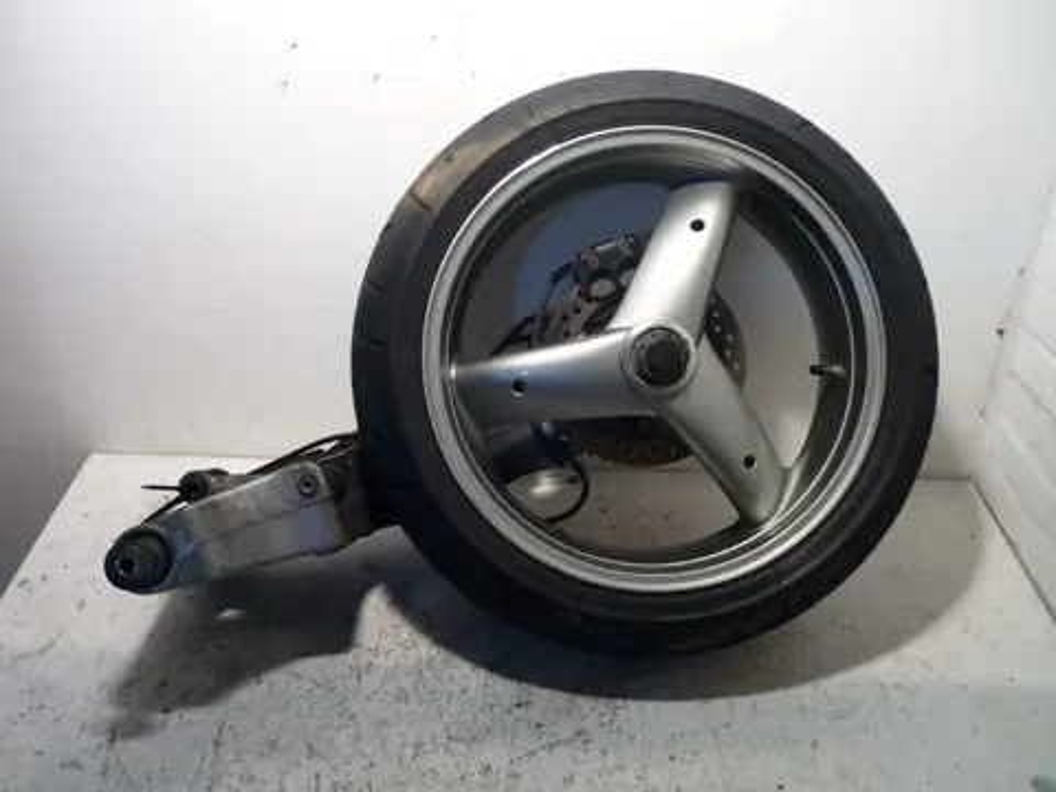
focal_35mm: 33
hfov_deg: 55.4
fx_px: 1007
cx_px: 528
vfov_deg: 42.9
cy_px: 396
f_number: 2.8
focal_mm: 5.5
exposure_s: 1/30
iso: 125
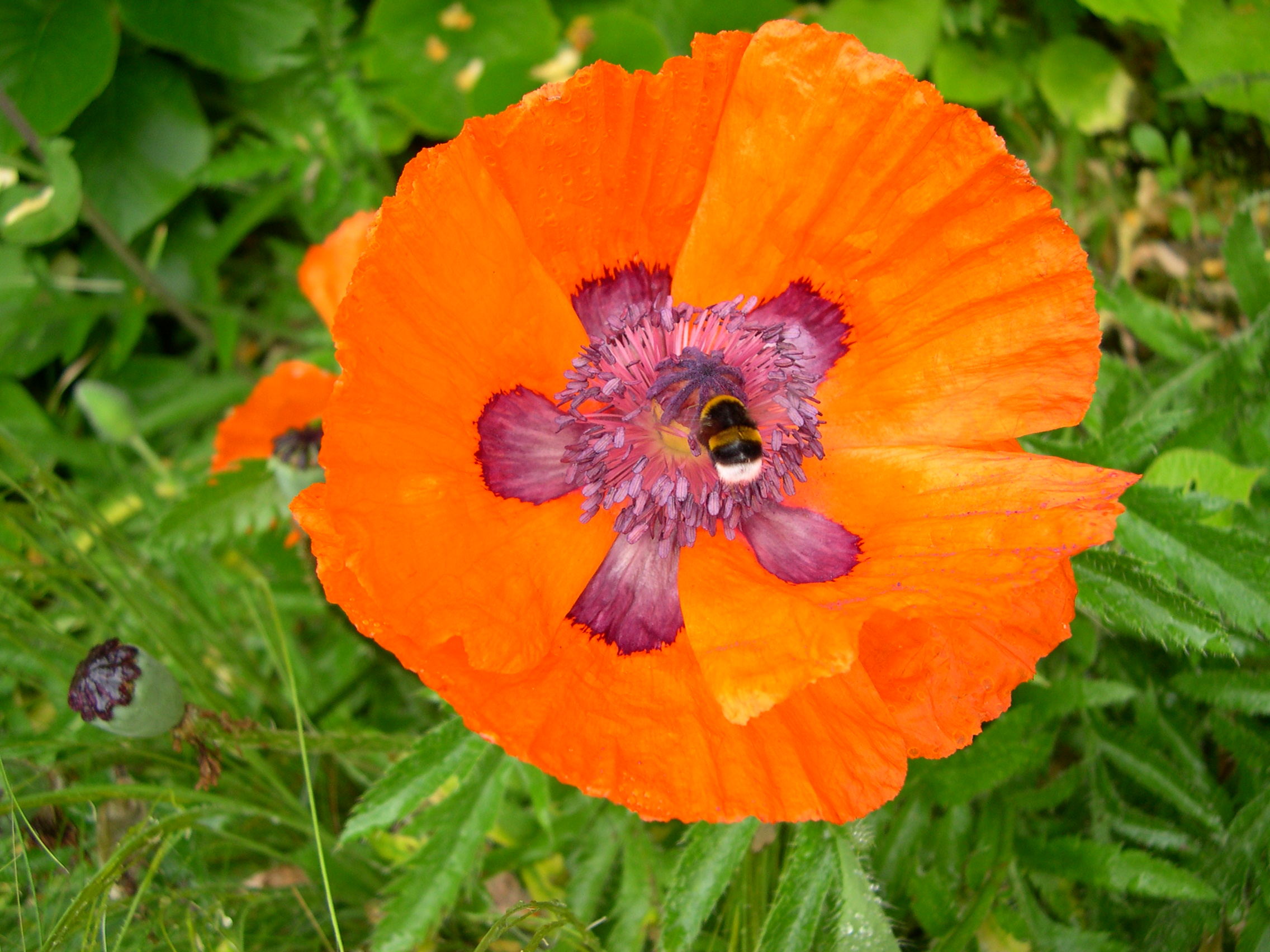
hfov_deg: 49.0
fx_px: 1394
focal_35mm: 38
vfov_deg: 37.7
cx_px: 635
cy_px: 476
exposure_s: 1/165
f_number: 2.8
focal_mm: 8
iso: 100
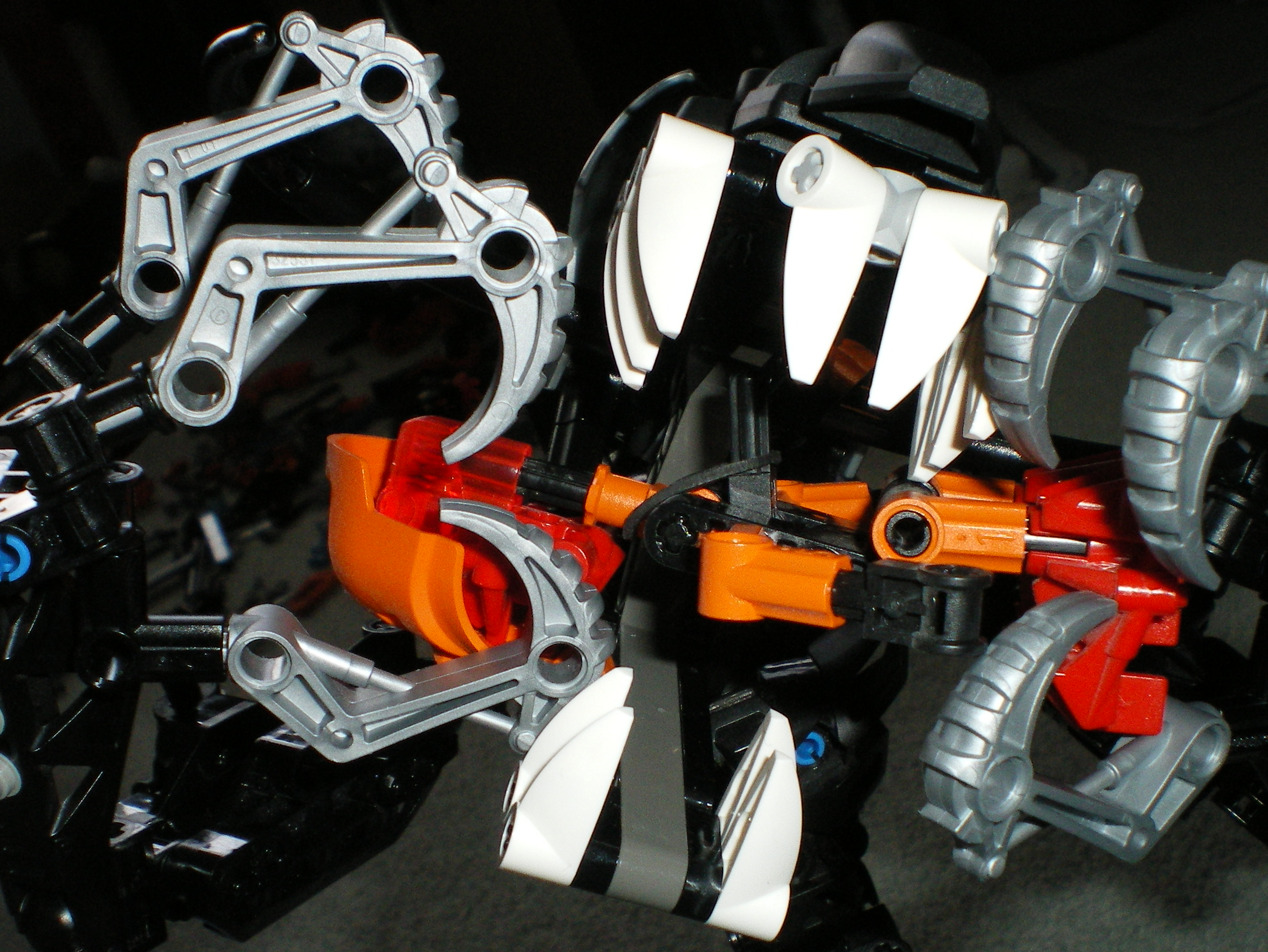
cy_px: 517
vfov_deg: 29.1
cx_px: 677
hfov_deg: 38.2
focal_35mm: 50
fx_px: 1832
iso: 200
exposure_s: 1/50
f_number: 4.6
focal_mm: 6.3
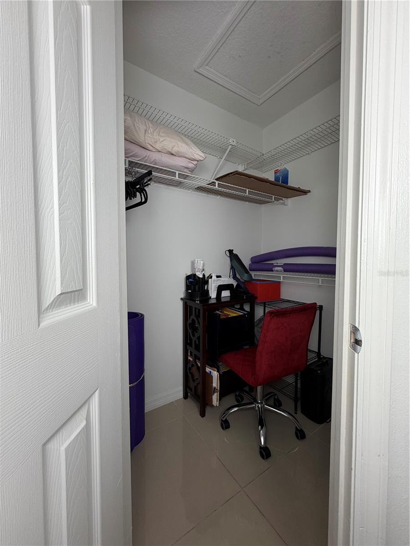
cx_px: 205
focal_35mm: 14
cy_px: 273
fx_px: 221
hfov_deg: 85.7
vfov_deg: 102.1
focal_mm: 2.22
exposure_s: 1/121
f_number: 2.2
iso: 80
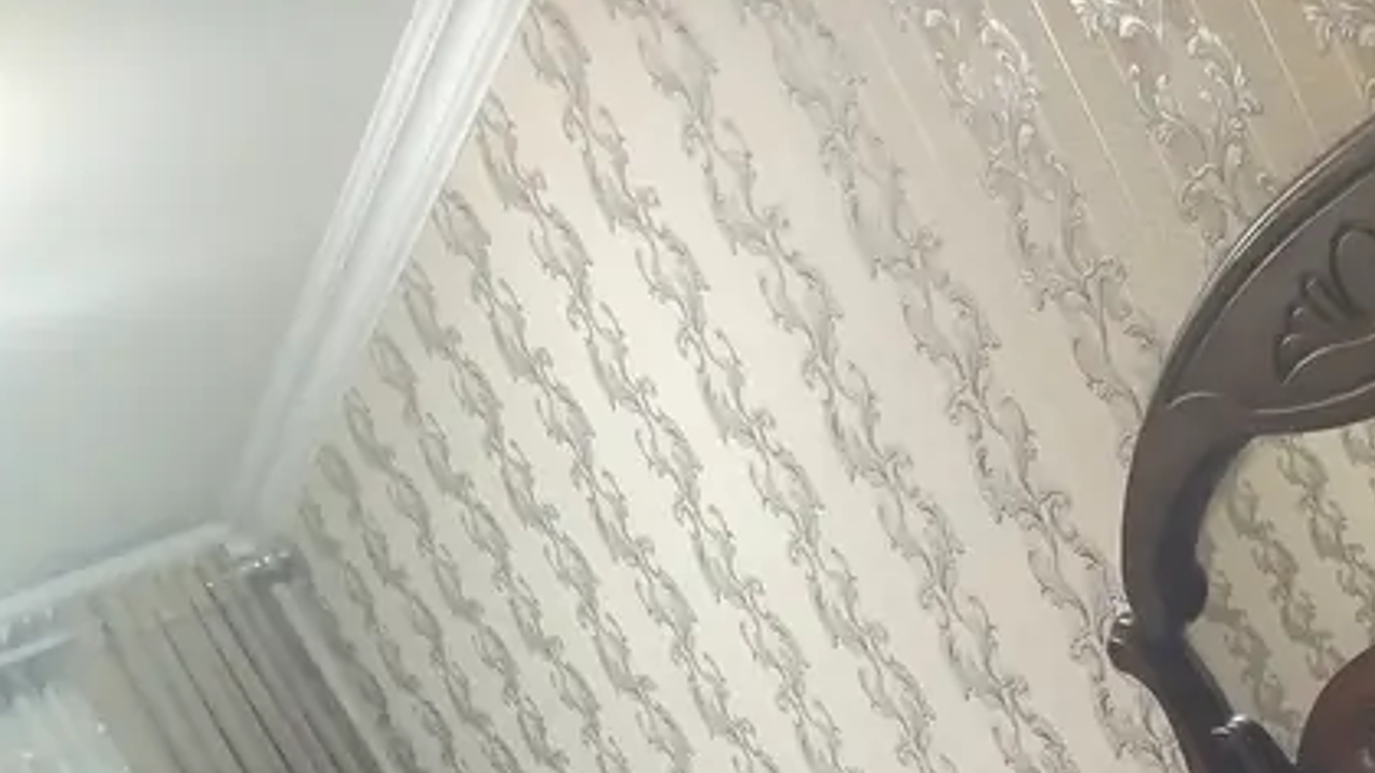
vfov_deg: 19.4
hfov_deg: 35.8
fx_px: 2041
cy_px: 1060
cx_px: 1126
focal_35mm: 56
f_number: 1.7
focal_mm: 5.31
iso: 320
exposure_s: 1/25
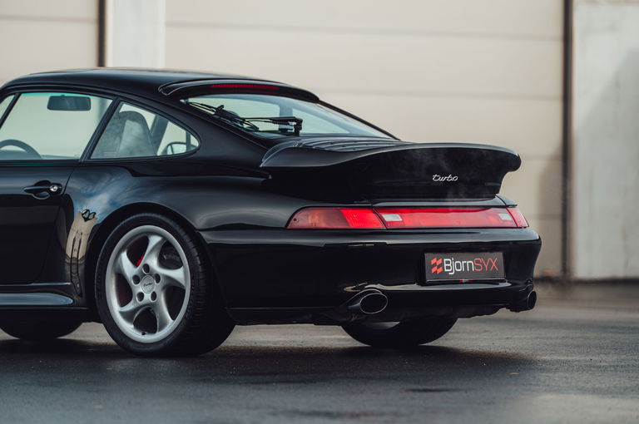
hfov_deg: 10.3
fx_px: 3545
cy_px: 212
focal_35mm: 200
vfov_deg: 6.8
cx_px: 320
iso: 400
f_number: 4.5
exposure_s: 1/250
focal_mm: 200
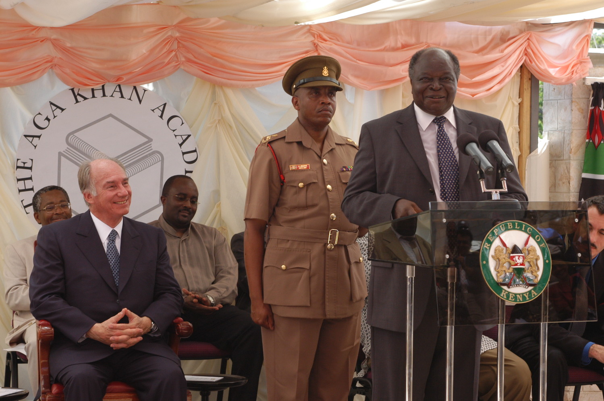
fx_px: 1760
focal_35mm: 105
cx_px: 302
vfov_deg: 13.0
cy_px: 200
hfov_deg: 19.5
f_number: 8
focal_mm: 70
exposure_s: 1/160
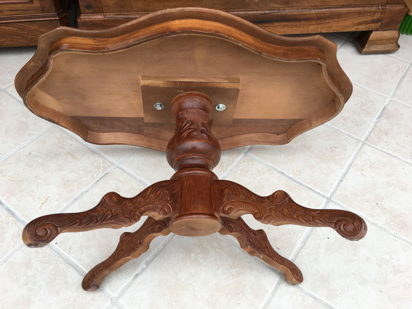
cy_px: 154
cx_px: 206
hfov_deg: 61.7
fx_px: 345
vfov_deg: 48.2
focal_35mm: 29
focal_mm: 4.15
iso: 32
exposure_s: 1/100
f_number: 2.2
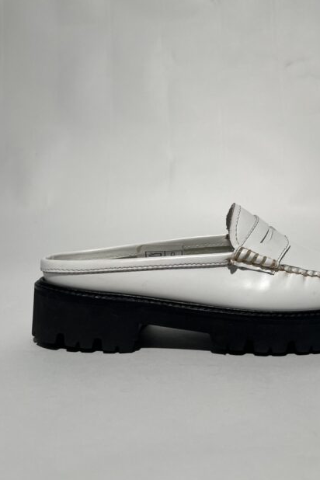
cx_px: 219
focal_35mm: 35
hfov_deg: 37.4
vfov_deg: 54.4
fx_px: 467
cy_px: 221
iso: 50
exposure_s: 1/732
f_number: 1.6
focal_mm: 5.1
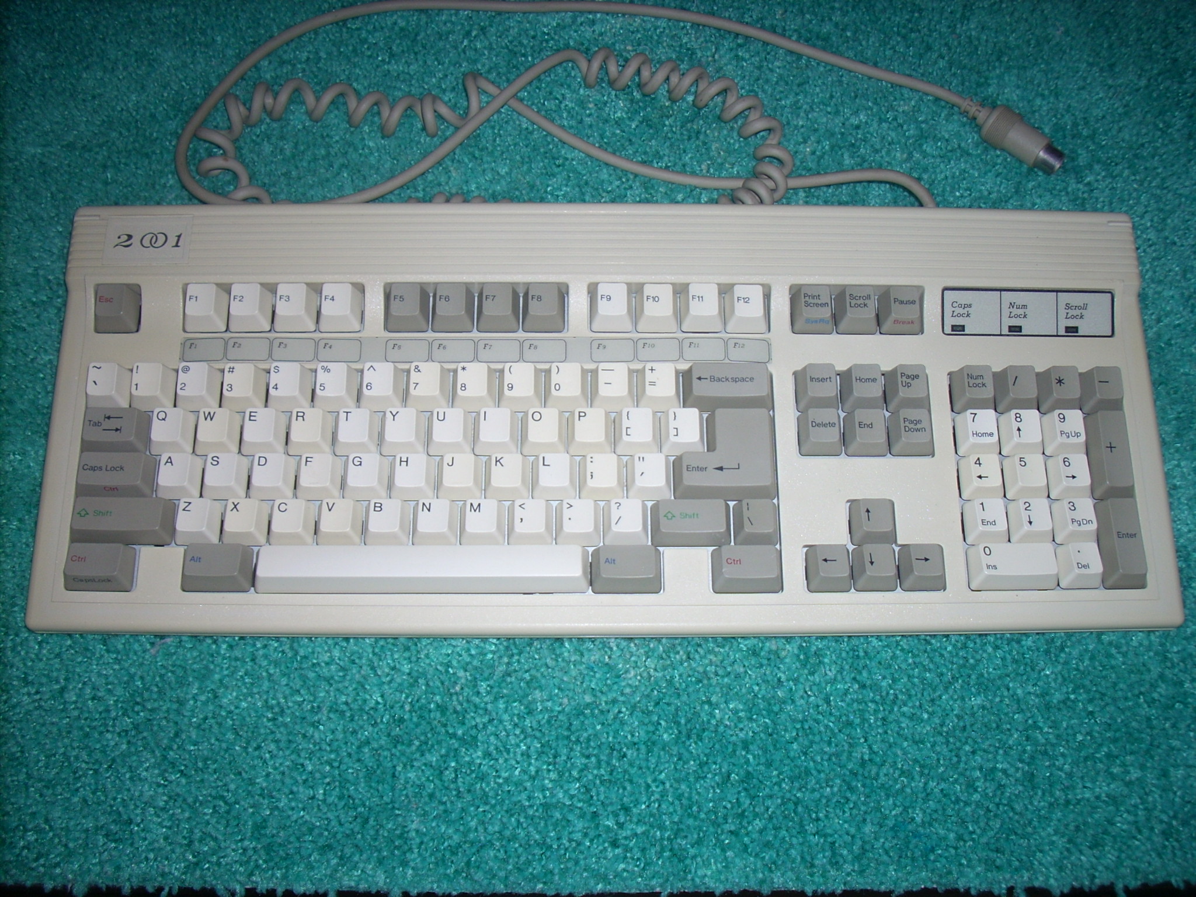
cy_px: 448
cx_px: 598
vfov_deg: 38.7
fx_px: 1278
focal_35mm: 37
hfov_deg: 50.1
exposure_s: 1/60
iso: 64
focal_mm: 6.2
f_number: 2.8
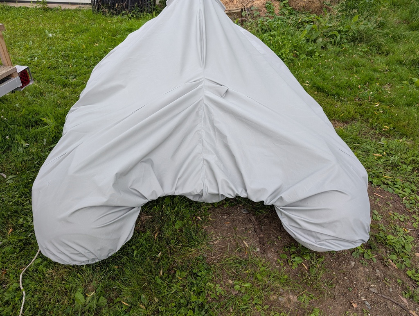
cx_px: 210
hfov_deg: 71.5
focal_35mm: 24
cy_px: 158
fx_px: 291
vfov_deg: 56.9
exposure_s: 1/179
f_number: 1.68
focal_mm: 6.9
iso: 26
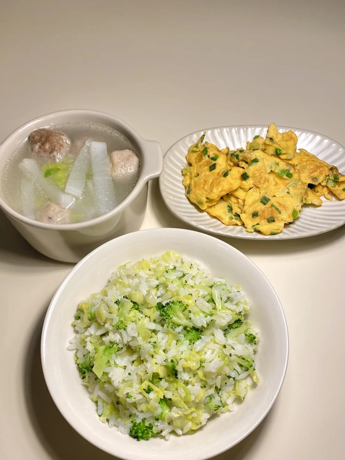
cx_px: 164
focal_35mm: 30
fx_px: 399
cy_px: 265
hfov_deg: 46.8
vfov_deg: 59.7
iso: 50
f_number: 1.8
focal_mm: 4.25
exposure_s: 1/121
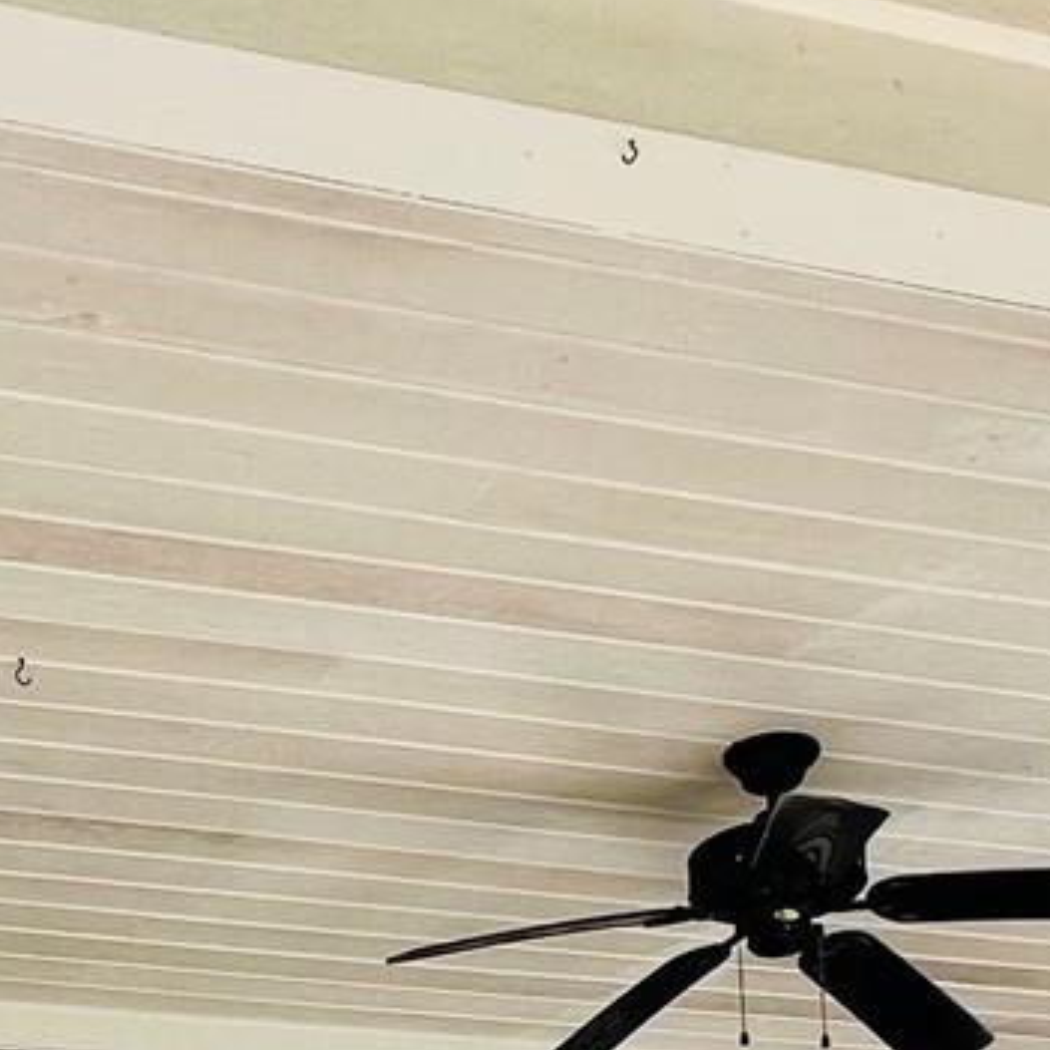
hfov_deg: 25.1
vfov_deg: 21.5
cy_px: 1579
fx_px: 2299
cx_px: 162
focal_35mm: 67
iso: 32
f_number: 1.8
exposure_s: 1/134
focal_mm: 1.57
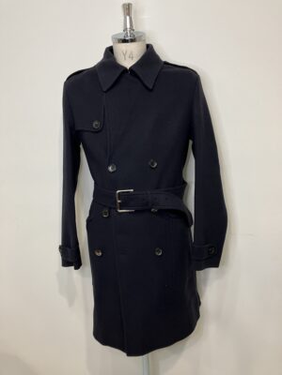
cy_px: 188
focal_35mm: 28
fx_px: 304
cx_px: 141
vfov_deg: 63.4
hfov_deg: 49.7
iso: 125
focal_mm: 3.99
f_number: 1.8
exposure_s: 1/50
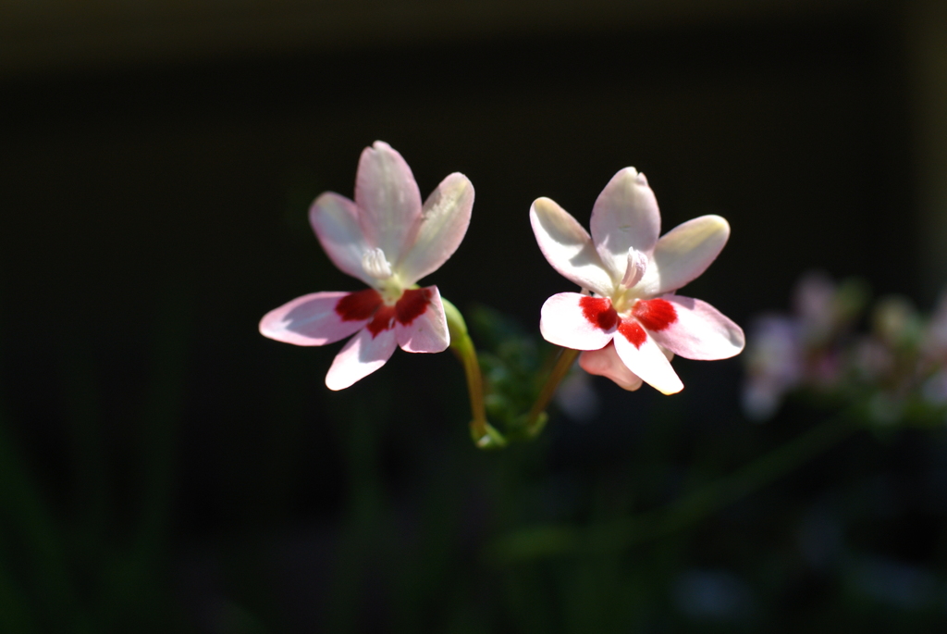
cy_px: 317
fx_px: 1290
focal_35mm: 49
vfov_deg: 27.6
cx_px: 474
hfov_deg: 40.3
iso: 100
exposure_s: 1/800
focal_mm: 18.5
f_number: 3.5
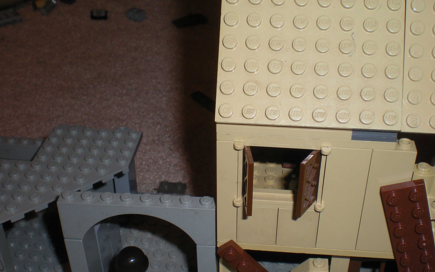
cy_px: 174
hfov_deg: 40.3
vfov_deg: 25.7
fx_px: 593
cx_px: 239
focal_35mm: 50
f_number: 4.6
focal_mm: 6.3
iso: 64
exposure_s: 1/60
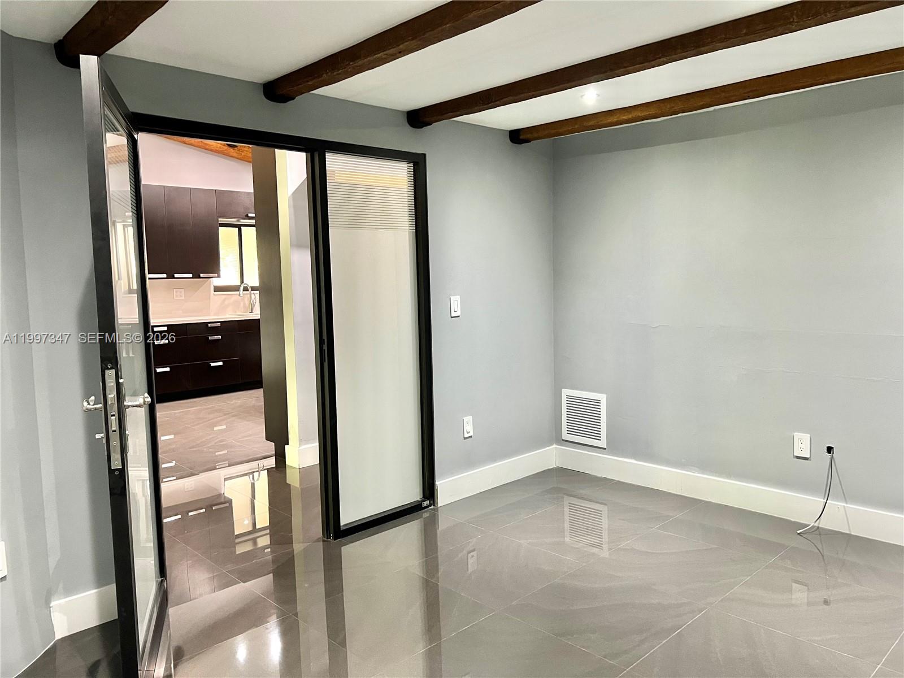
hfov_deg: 67.3
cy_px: 339
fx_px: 679
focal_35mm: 26
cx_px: 452
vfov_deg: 53.1
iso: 320
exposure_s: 1/60
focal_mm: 5.7
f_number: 1.5
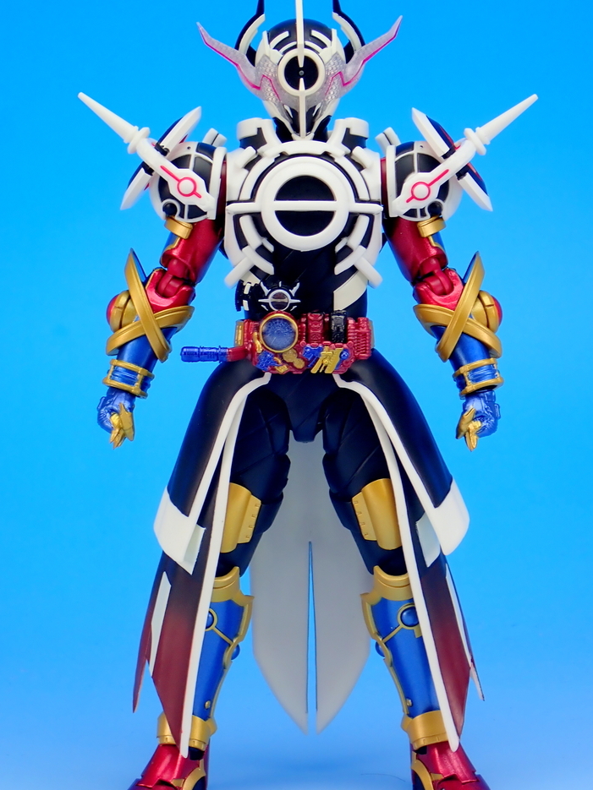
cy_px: 399
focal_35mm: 103
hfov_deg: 14.4
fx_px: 2353
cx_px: 299
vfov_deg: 19.1
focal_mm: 16.79
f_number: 18
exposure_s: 1.6
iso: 100
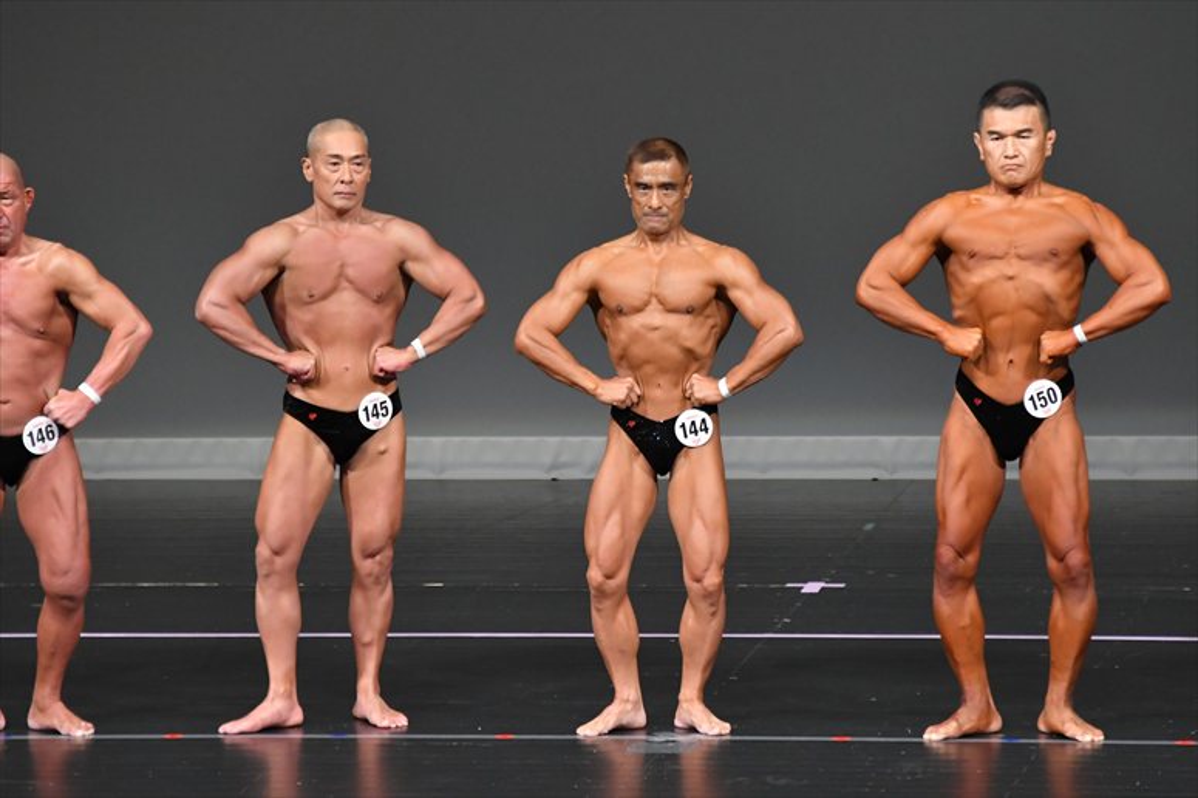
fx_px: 11475
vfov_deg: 4.0
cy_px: 399
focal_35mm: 345
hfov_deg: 6.0
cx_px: 599
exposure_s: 1/400
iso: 4000
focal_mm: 230
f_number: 5.6
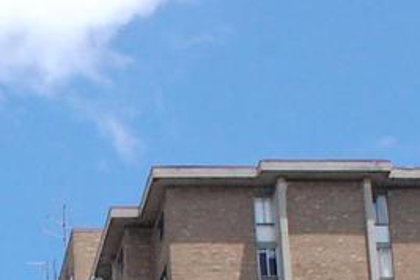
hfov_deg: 9.4
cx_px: -278
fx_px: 2450
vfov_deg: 6.2
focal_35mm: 210
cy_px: 712
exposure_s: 1/800
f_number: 14
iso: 800
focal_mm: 26
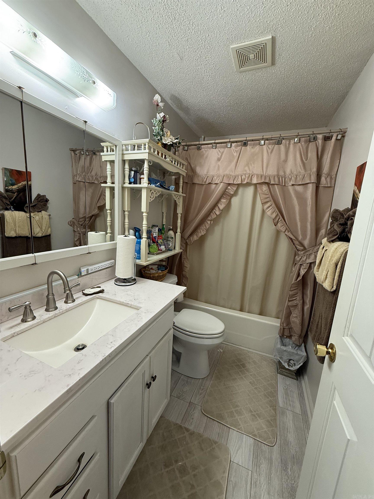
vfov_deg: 102.1
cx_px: 187
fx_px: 202
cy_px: 250
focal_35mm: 14
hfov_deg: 85.7
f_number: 2.2
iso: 200
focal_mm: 2.22
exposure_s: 1/120
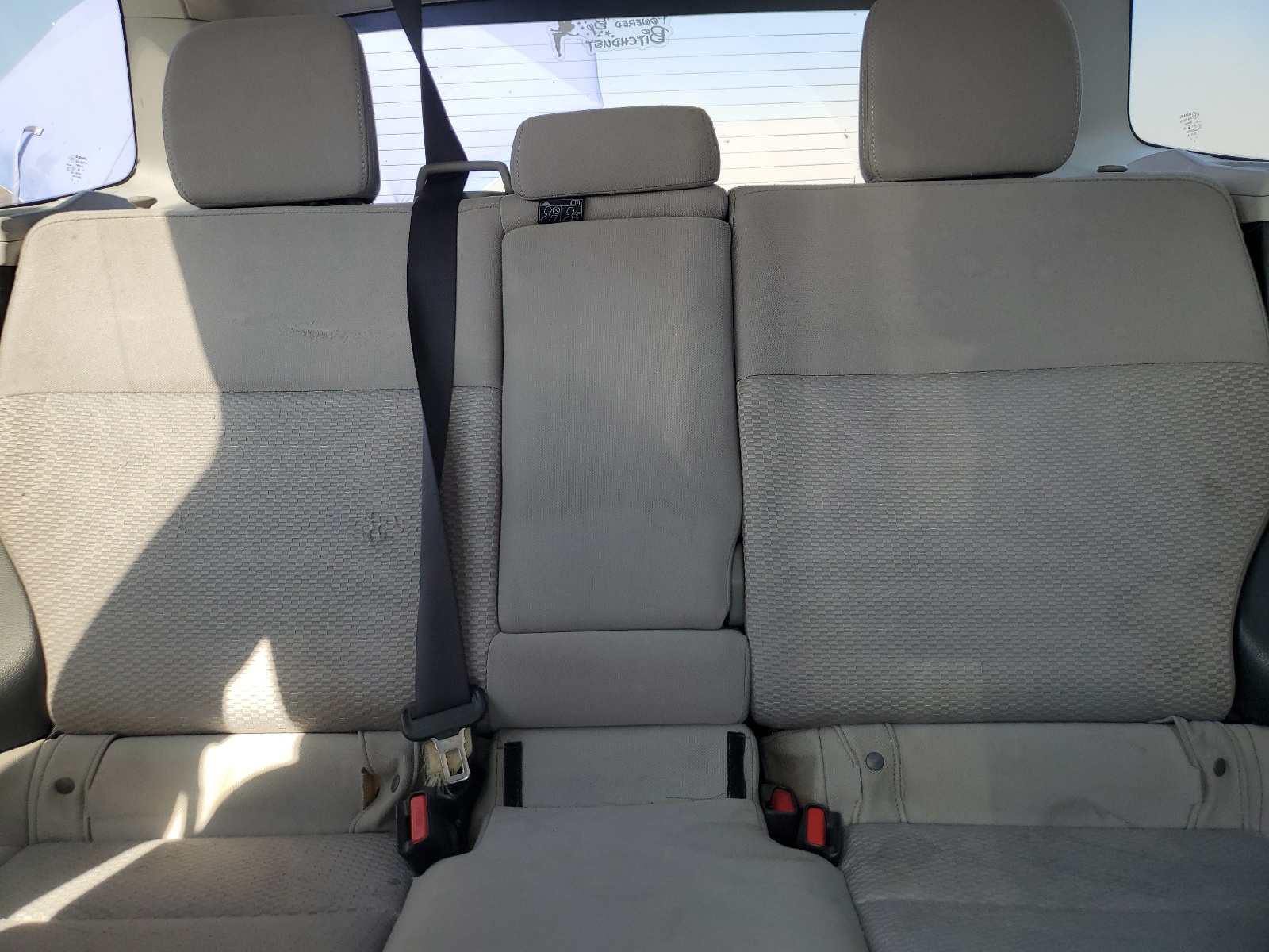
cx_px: 634
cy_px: 476
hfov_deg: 67.3
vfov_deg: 53.1
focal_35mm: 26
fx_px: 953
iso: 50
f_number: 1.5
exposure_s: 1/345
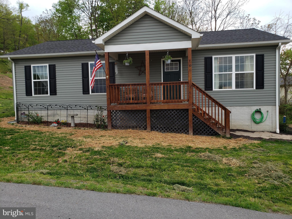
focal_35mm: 26
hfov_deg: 67.3
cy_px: 110
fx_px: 219
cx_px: 146
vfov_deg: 53.1
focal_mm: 4.3
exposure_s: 1/120
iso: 64
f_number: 2.4
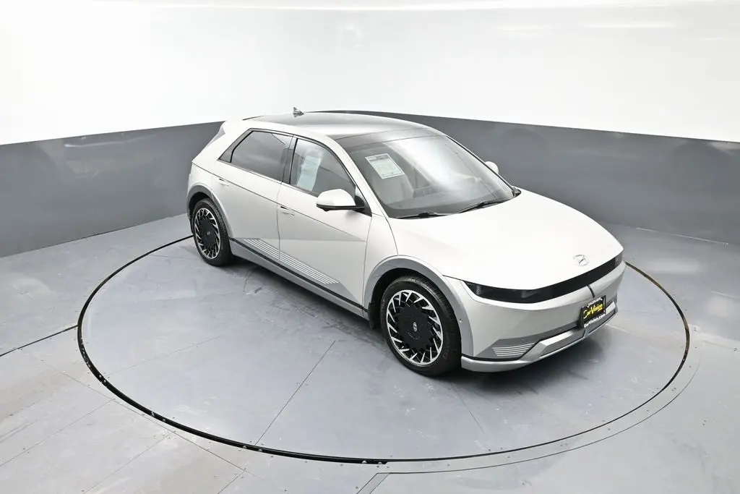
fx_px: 601
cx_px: 370
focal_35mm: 29
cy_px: 247
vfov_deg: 44.6
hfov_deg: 63.2
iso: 800
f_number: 6.3
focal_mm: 19.5
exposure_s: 1/125
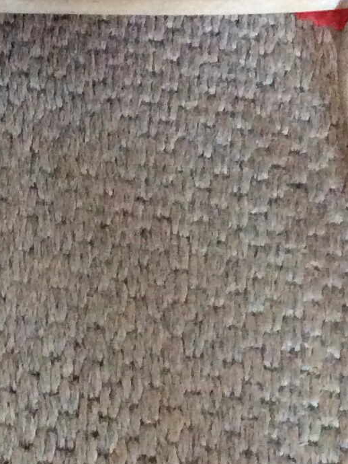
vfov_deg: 16.2
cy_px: 69
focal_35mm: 120
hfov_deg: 12.3
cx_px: 39
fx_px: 1608
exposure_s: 1/17
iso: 400
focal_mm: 3.3
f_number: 2.4
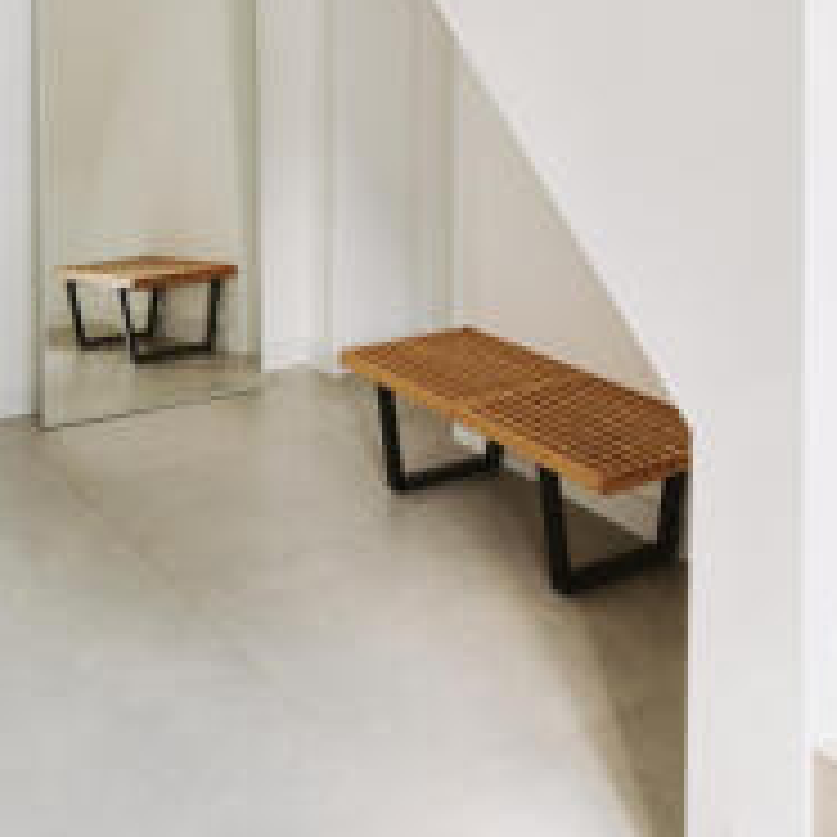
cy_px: 25
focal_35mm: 48
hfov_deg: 35.2
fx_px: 1313
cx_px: 506
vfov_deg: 32.8
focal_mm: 24
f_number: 7.1
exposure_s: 1/60
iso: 320
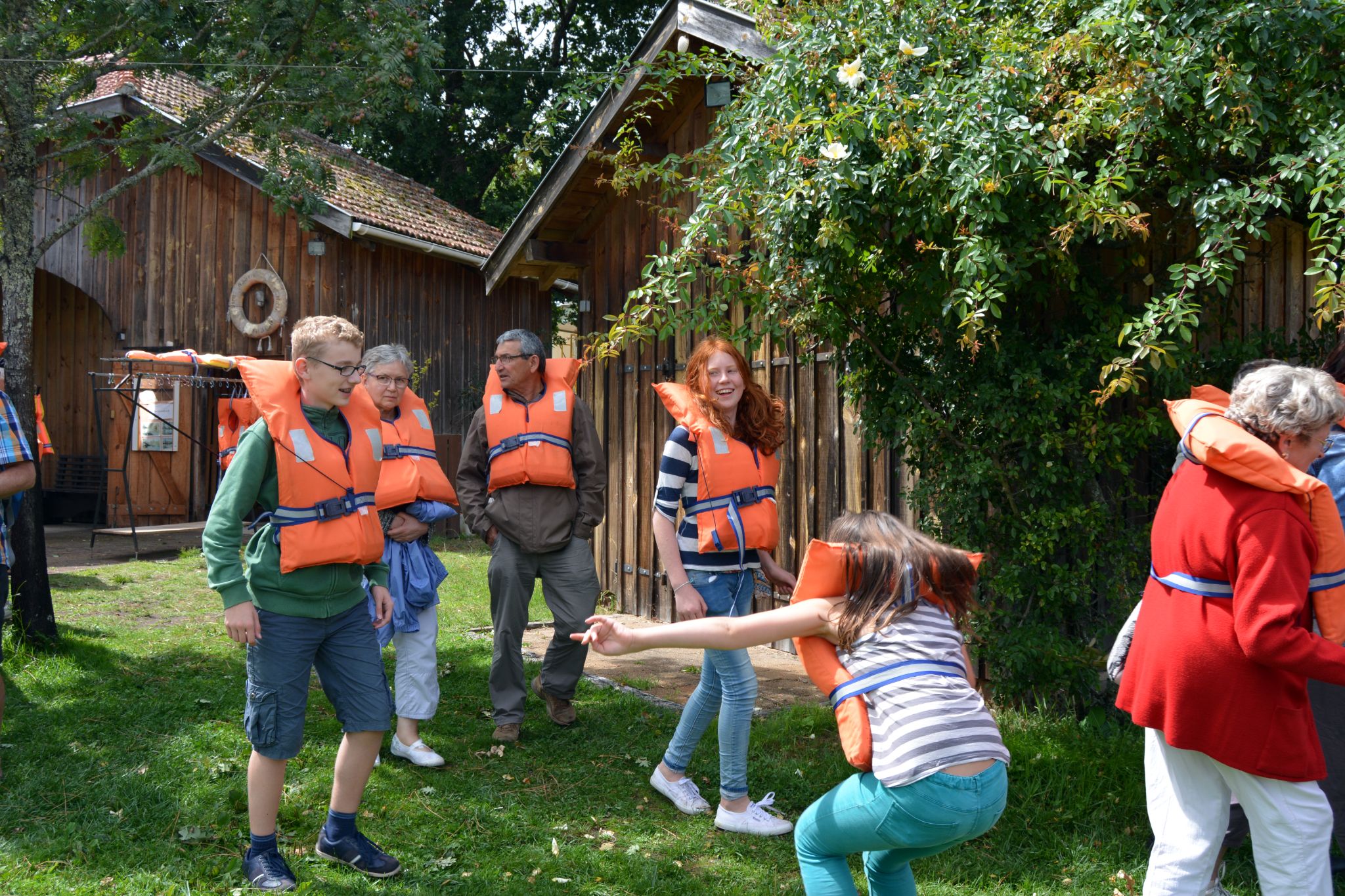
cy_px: 448
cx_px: 672
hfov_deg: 57.2
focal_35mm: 33
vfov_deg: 40.0
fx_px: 1233
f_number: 8
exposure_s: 1/250
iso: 200
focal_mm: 22
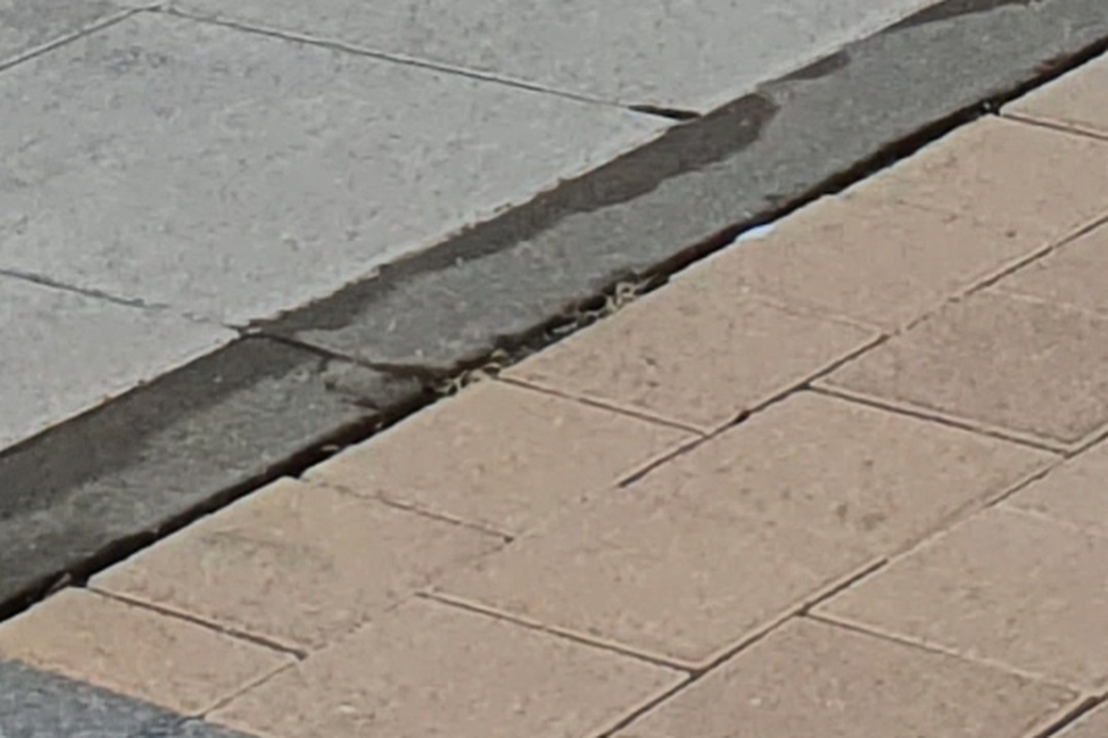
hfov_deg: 10.1
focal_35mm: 203
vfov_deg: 5.9
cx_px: 580
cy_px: -2002
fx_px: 6247
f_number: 2.4
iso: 50
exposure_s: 1/1528
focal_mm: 4.32
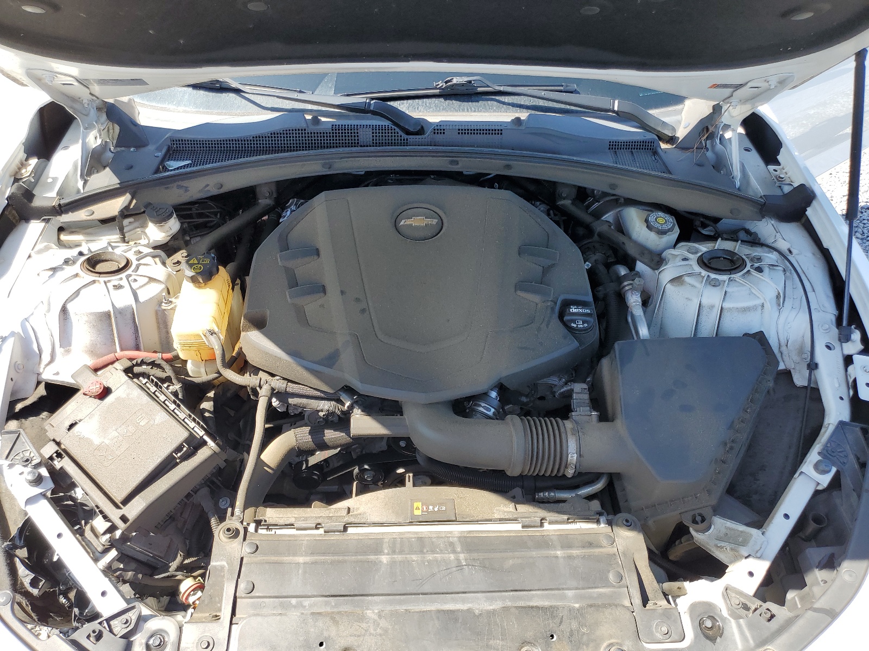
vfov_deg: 53.1
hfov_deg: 67.3
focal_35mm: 26
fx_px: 653
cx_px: 434
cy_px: 326
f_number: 1.5
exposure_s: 1/714
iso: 50
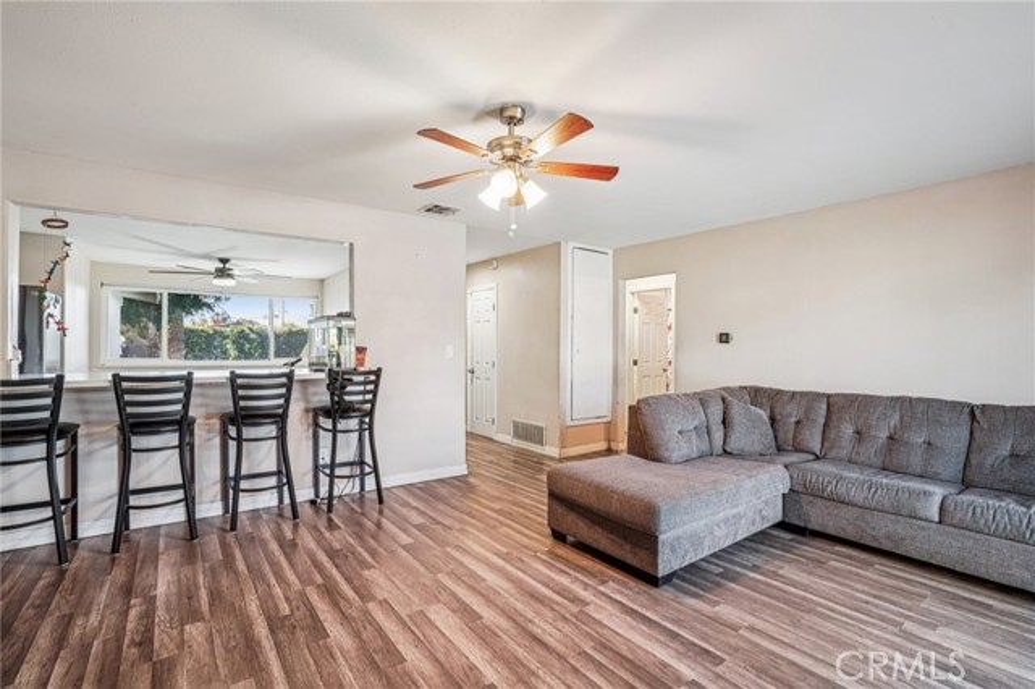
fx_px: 460
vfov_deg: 73.7
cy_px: 344
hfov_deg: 96.8
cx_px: 518
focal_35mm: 16
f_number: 8
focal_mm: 16
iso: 400
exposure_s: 1/8
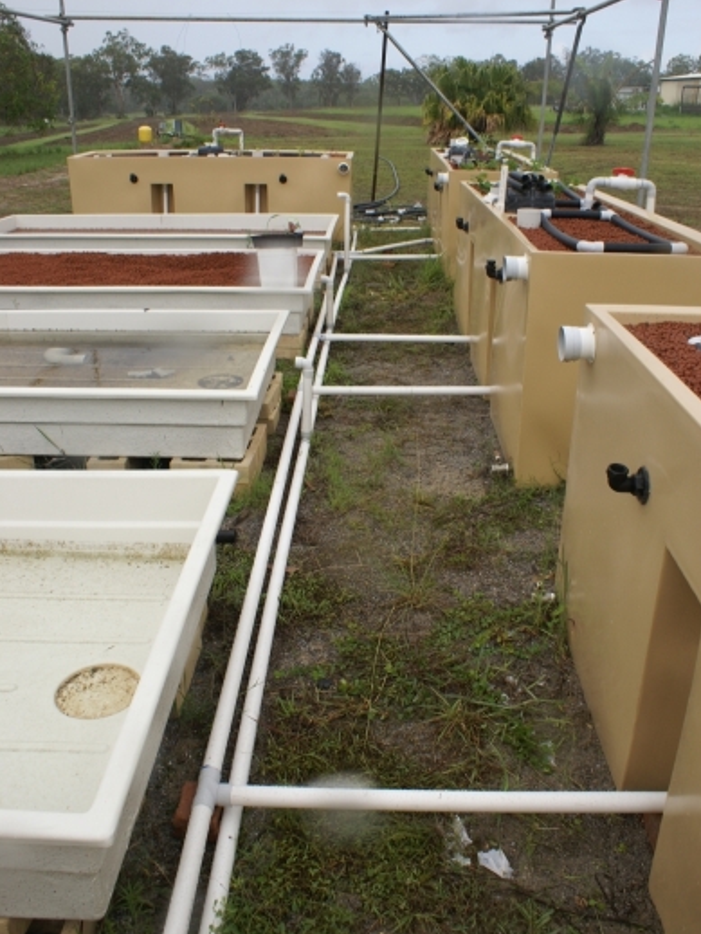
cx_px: 353
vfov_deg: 59.9
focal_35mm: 30
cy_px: 436
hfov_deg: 46.8
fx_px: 809
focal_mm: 18
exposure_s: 1/80
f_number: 9
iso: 100
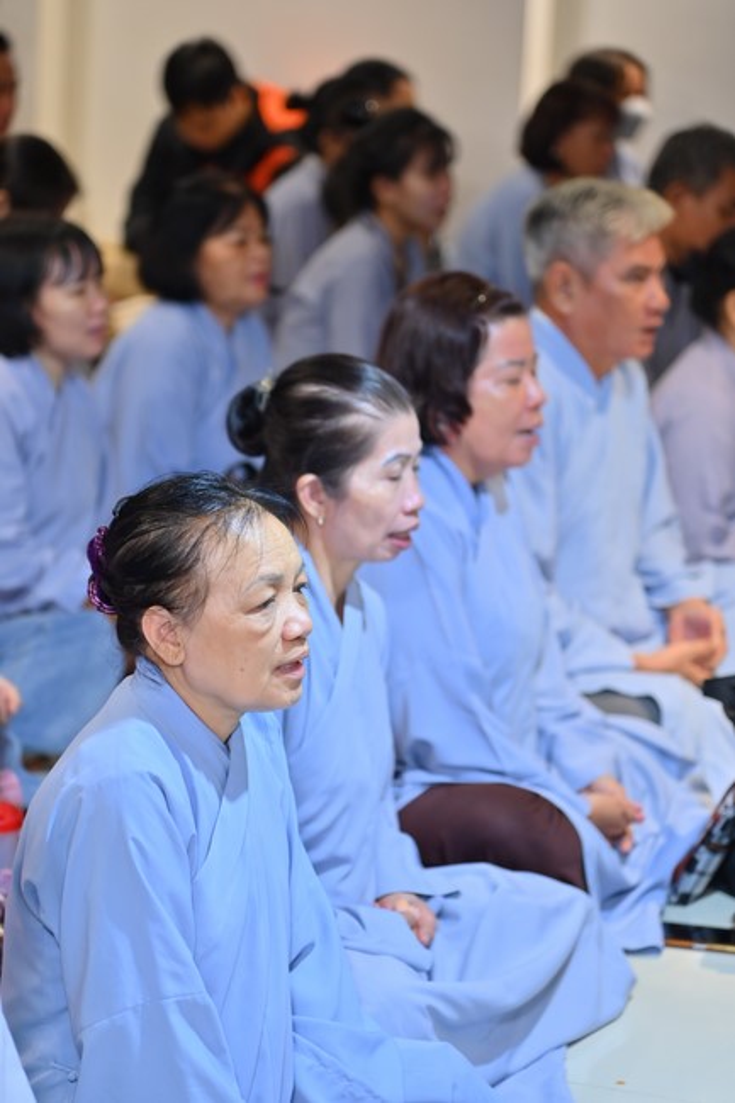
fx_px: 3677
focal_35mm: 120
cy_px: 552
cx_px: 368
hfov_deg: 11.4
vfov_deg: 17.1
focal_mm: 120
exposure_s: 1/100
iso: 800
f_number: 4
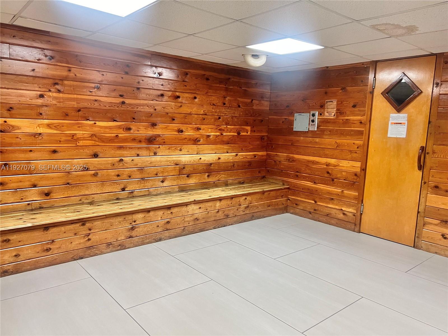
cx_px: 224
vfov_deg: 53.1
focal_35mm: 26
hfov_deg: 67.3
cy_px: 168
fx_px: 336
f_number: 1.5
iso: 200
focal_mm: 5.7
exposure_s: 1/60
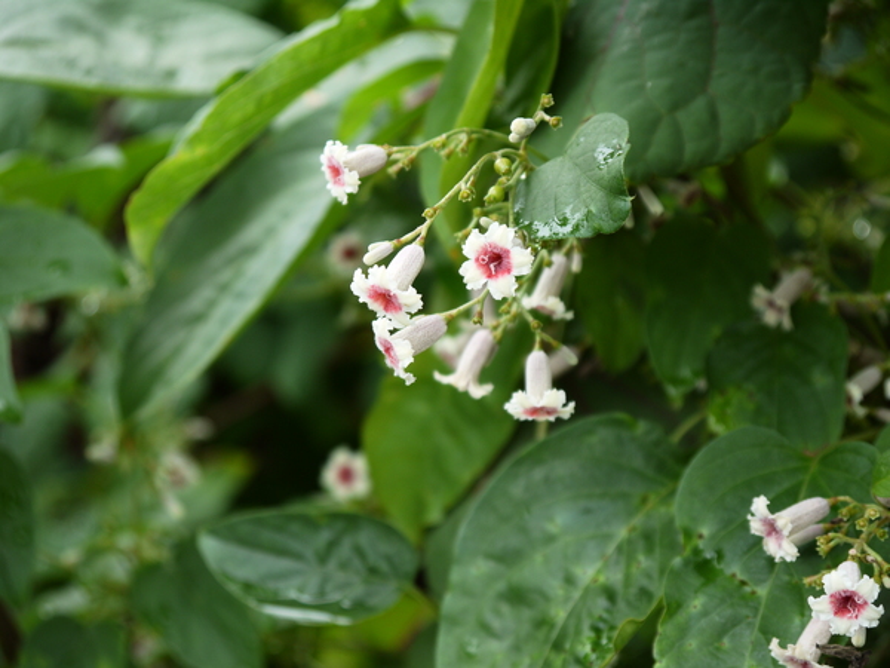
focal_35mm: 84
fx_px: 2160
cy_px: 334
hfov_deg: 23.3
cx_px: 445
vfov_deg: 17.6
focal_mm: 42
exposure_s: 1/80
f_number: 5.6
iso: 125
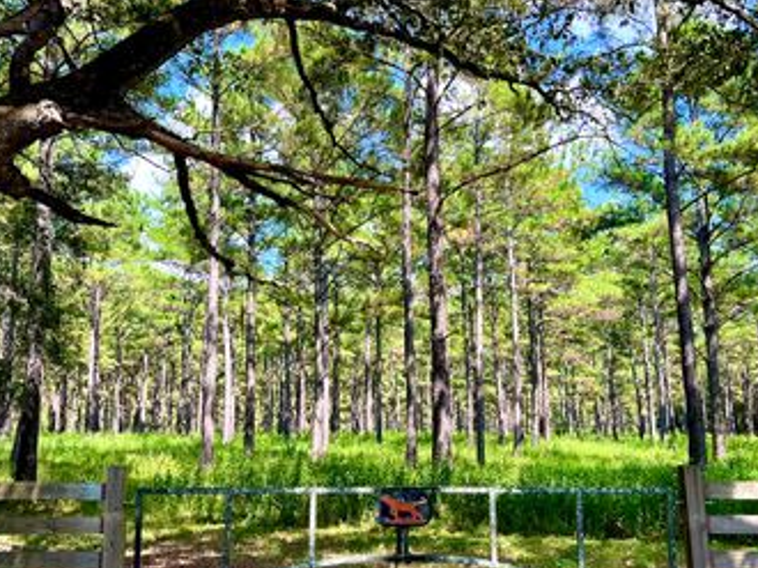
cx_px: 355
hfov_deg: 54.0
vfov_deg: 41.7
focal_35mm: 34
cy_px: 314
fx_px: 744
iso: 50
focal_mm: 5.7
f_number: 1.5
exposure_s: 1/797
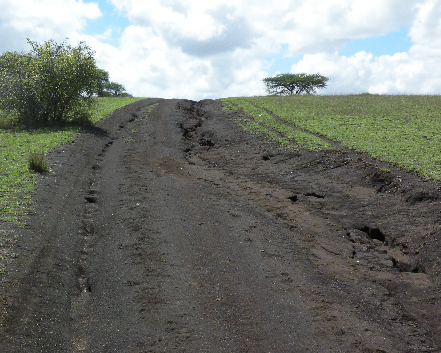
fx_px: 770
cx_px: 216
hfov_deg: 32.0
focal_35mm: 59
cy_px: 178
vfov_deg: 25.8
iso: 64
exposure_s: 1/326
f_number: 7.1
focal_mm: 9.8
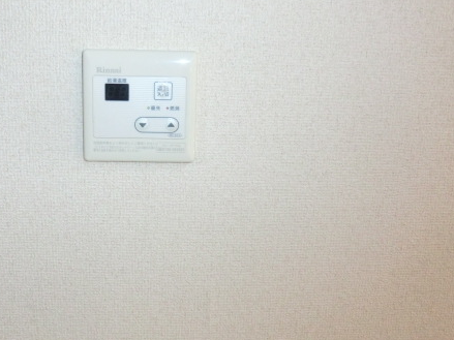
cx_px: 185
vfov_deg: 40.5
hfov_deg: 52.3
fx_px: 459
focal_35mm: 35
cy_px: 140
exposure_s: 1/60
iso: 400
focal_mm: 4.3
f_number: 3.2
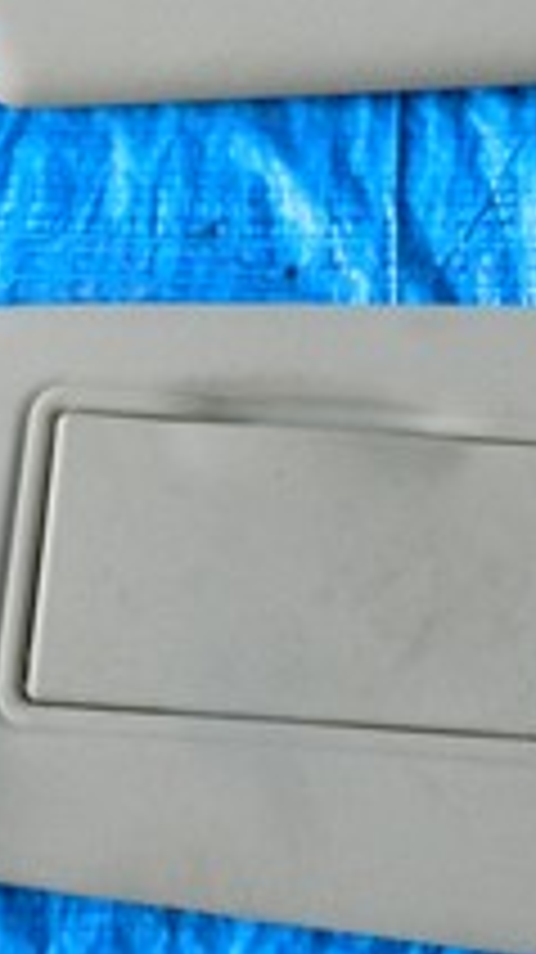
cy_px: 554
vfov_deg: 20.7
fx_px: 2607
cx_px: 518
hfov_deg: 11.6
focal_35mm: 103
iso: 125
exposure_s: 1/250
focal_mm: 4.5
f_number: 3.1
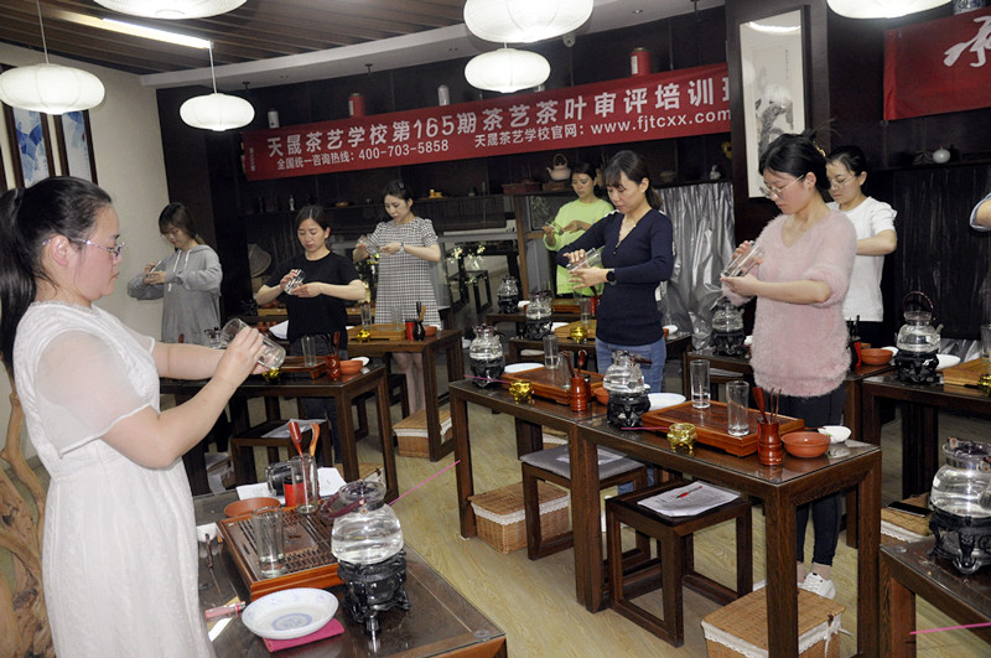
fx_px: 907
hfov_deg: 57.3
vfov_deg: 39.9
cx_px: 496
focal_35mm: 33
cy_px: 329
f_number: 3.8
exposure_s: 1/60
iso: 800
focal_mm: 22
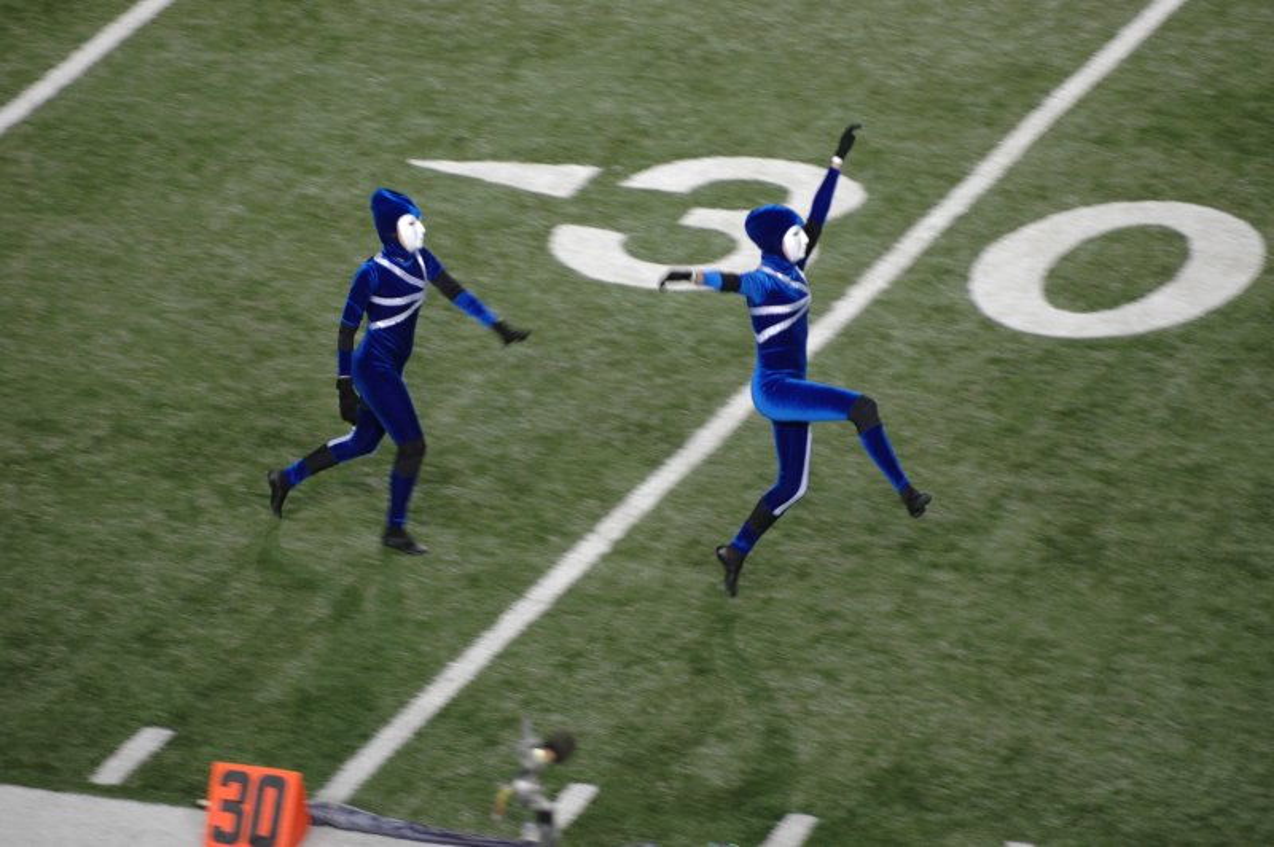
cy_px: 424
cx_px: 637
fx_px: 10608
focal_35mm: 300
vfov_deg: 4.6
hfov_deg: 6.9
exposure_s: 1/60
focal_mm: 200
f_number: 2.8
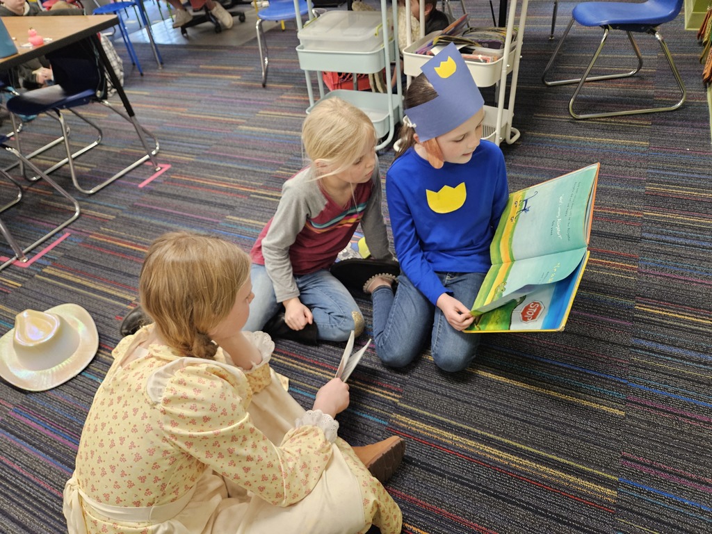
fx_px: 473
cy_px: 267
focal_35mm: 23
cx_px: 356
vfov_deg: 58.9
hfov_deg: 73.9
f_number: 1.8
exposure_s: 1/120
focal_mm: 5.4
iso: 640
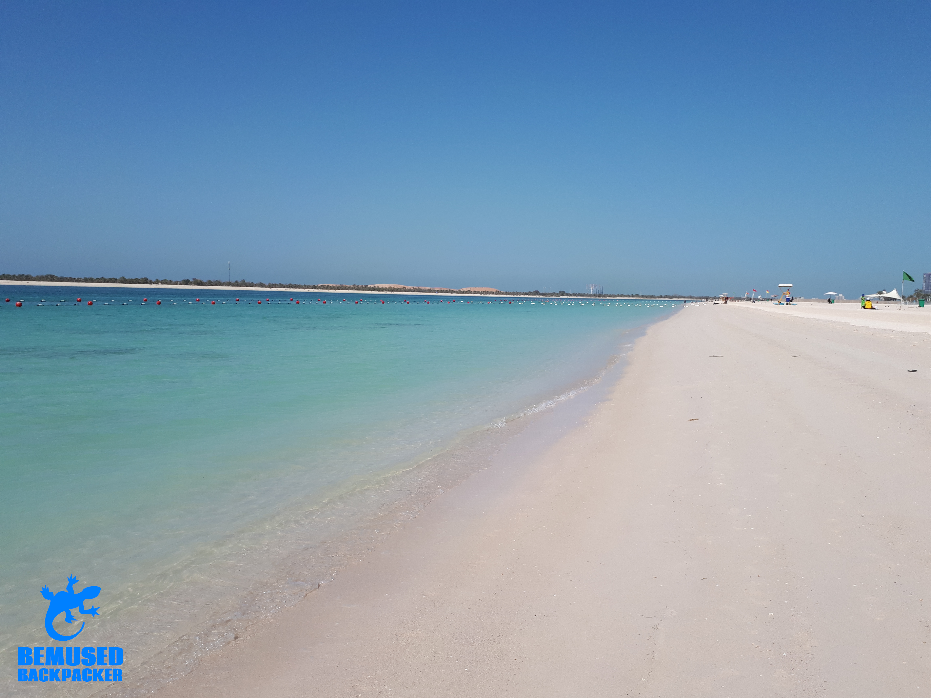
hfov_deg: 65.3
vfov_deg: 51.4
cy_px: 349
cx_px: 466
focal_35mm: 27
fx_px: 726
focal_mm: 3.6
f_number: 1.9
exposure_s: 1/2381
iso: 40
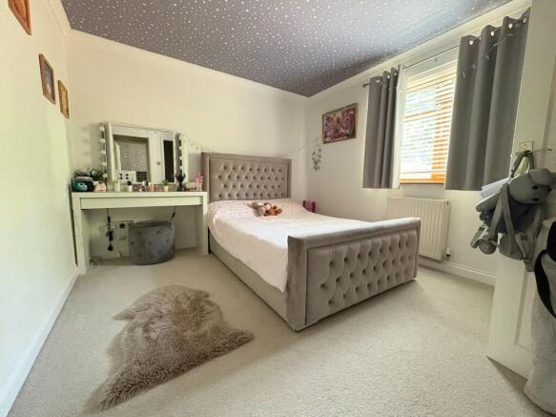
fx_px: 225
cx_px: 278
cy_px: 208
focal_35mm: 14
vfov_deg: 85.7
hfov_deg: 102.1
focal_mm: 2.22
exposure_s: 1/60
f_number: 2.2
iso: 800
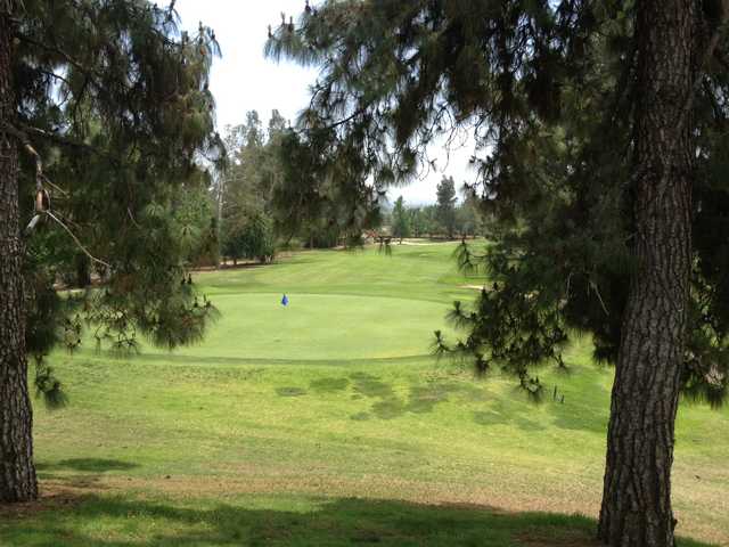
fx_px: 737
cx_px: 364
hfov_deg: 52.6
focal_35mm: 35
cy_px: 274
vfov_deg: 40.7
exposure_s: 1/890
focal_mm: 4.28
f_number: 2.4
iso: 50
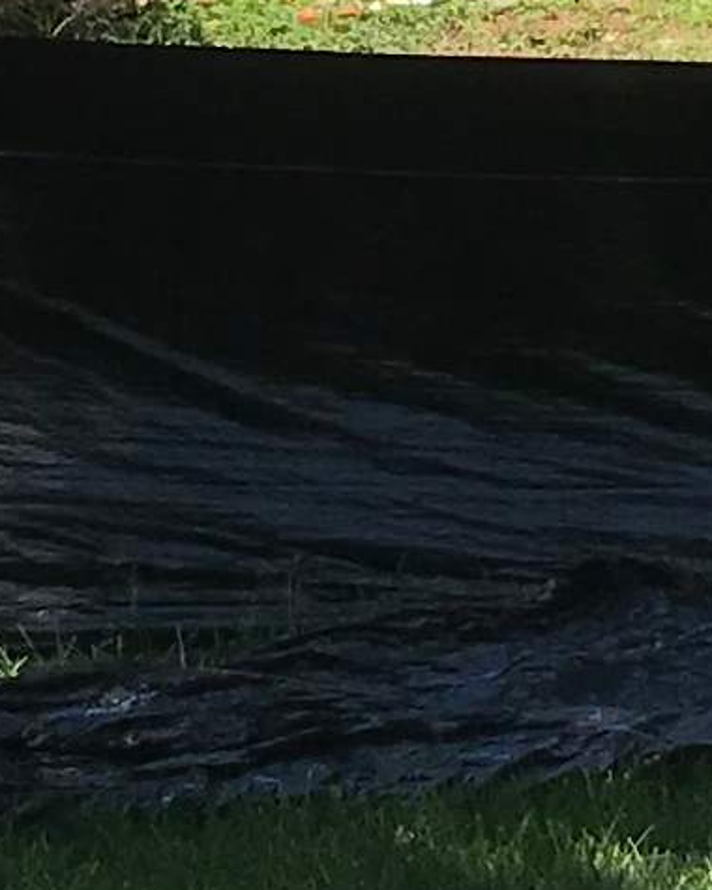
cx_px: 4
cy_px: -285
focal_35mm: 232
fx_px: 6111
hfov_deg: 6.6
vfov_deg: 8.2
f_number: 1.8
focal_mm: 3.99
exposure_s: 1/1623
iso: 20
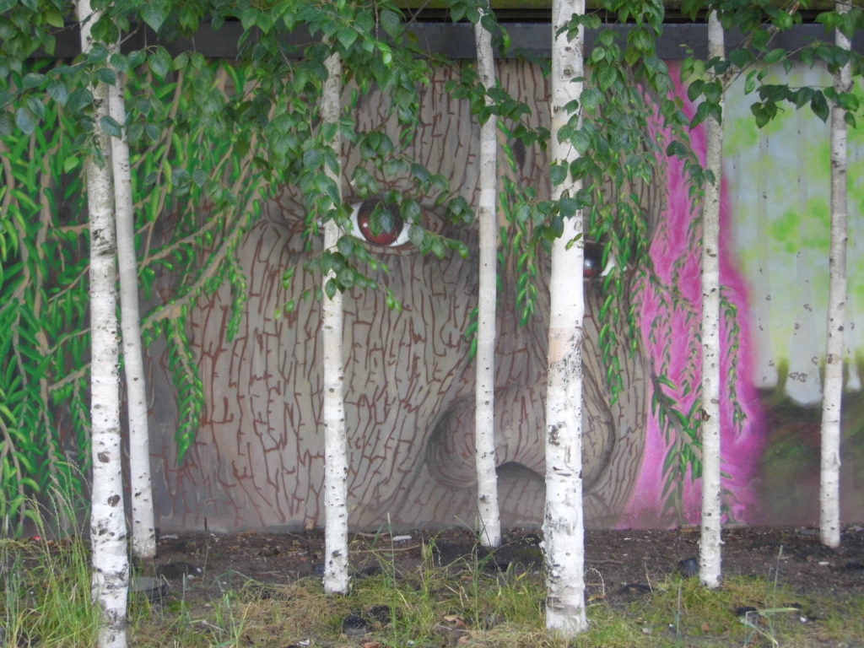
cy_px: 324
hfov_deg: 34.9
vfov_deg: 26.6
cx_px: 432
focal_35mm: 55
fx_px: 1373
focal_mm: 9.9
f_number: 3.5
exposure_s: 1/60
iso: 160
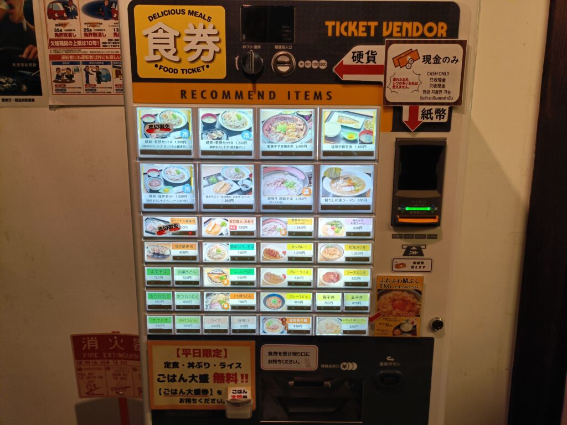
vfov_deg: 54.9
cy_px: 212
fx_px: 409
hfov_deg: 69.4
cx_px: 284
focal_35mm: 25
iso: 125
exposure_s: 1/99.9
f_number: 1.7
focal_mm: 4.7
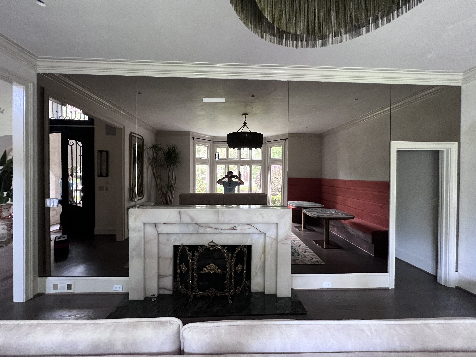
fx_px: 179
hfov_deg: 106.2
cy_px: 178
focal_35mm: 13
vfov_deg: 89.9
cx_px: 238
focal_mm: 1.57
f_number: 1.8
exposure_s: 1/60
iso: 400
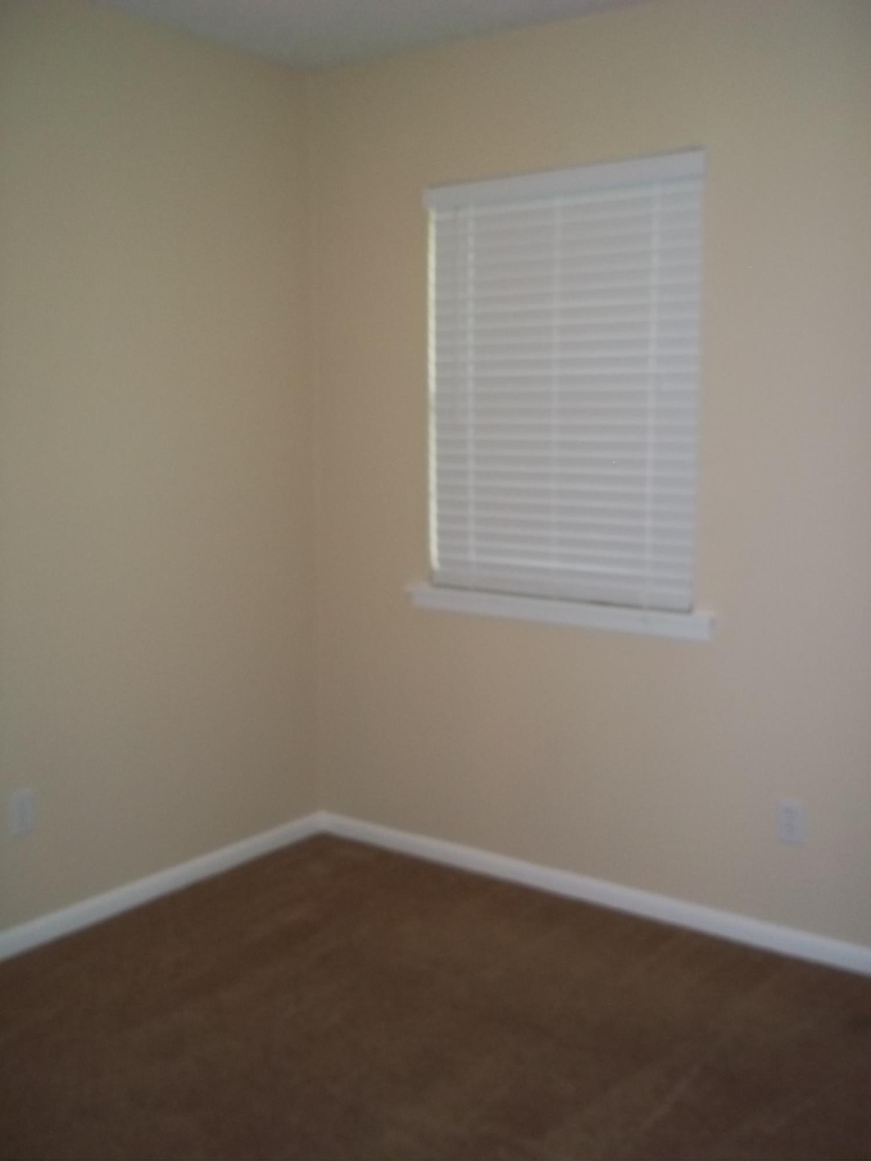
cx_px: 436
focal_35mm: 36
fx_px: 1208
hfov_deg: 39.7
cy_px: 580
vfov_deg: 51.4
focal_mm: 6.5
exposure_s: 1/30
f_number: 3.1
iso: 160
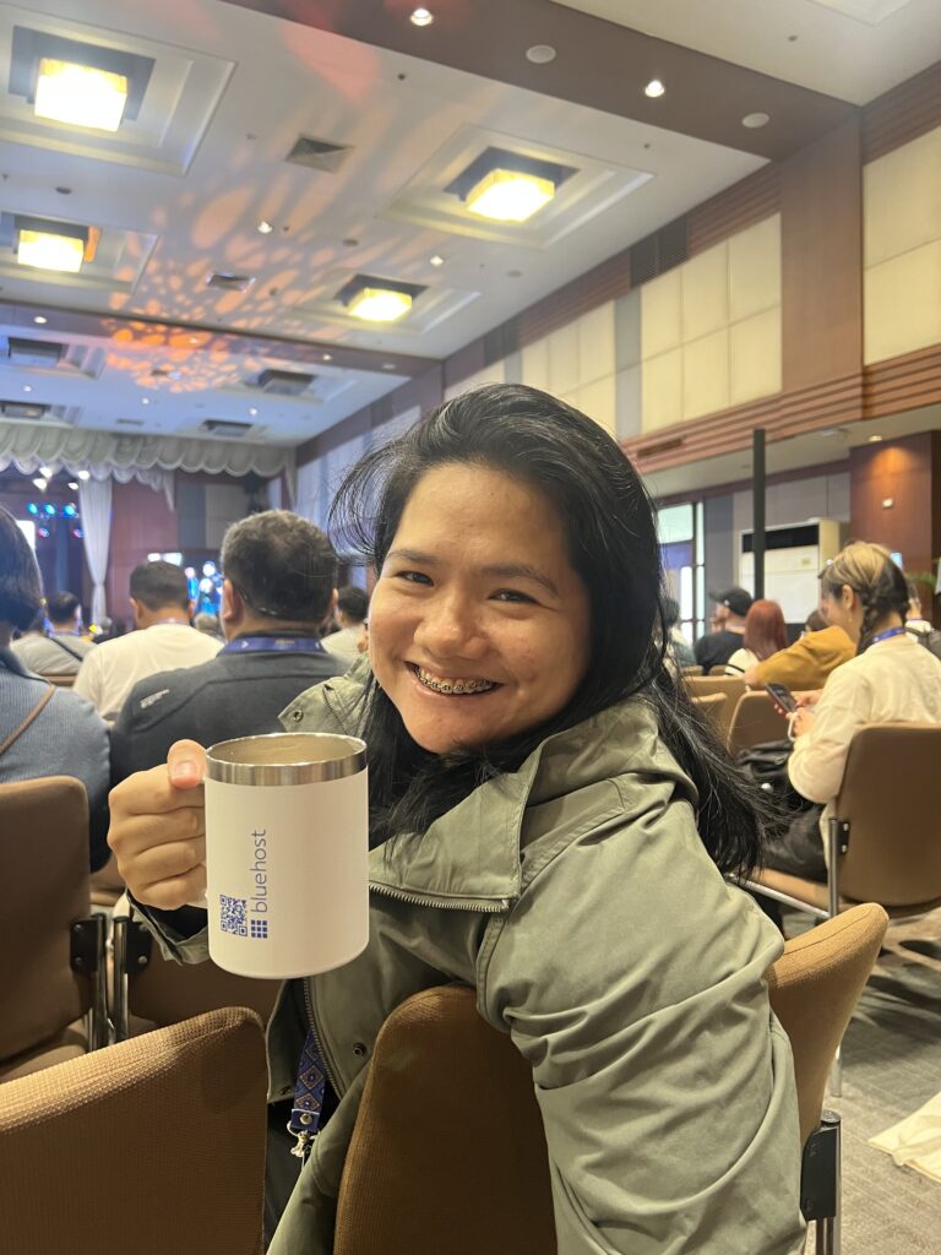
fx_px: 942
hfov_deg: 53.1
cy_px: 628
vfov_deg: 67.3
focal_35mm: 26
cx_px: 470
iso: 320
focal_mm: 5.7
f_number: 1.5
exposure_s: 1/60
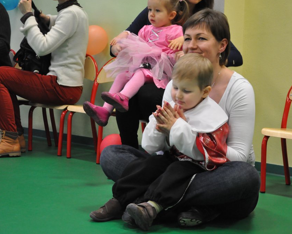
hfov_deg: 21.5
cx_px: 168
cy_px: 116
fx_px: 769
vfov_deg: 17.3
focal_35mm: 89
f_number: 5
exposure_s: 1/60
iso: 2000
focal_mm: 52
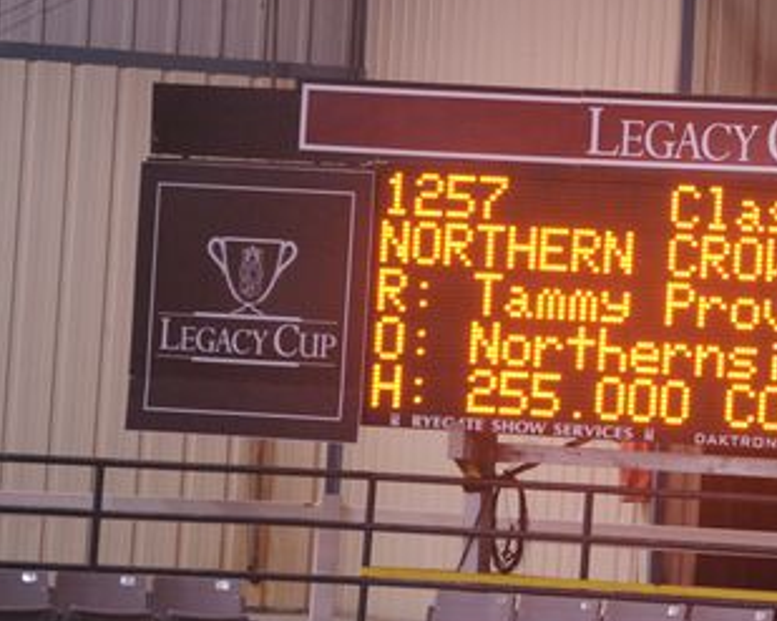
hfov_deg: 5.0
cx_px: 722
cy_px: 254
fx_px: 8943
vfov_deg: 4.0
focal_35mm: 389
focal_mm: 200
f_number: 2.8
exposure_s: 1/400
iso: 5000
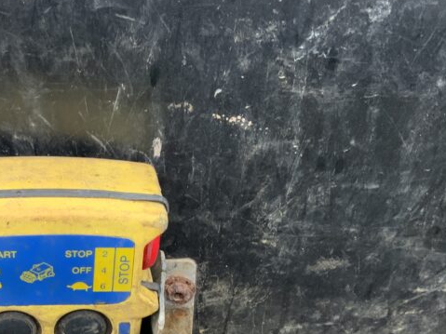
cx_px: 129
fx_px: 799
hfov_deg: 30.8
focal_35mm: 62
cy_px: 329
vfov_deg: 22.8
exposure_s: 1/67
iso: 64
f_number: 1.8
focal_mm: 3
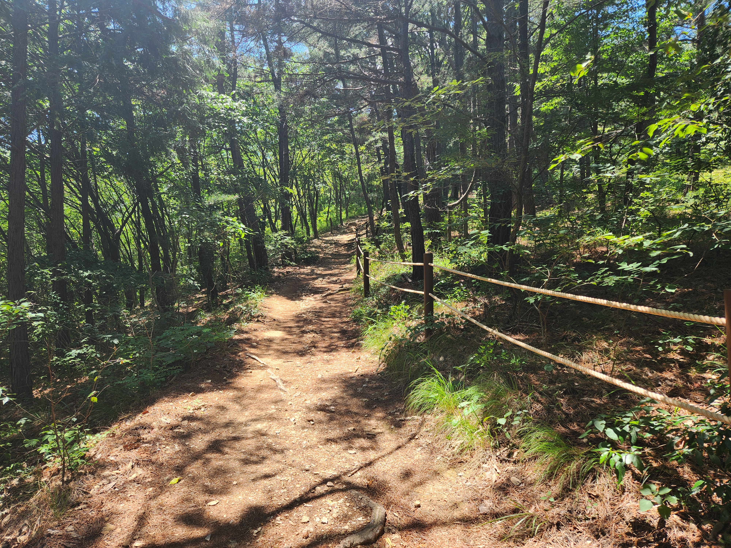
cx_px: 366
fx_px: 486
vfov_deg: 58.9
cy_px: 274
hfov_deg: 73.9
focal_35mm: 23
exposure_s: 1/245
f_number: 1.8
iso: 20
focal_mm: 5.4
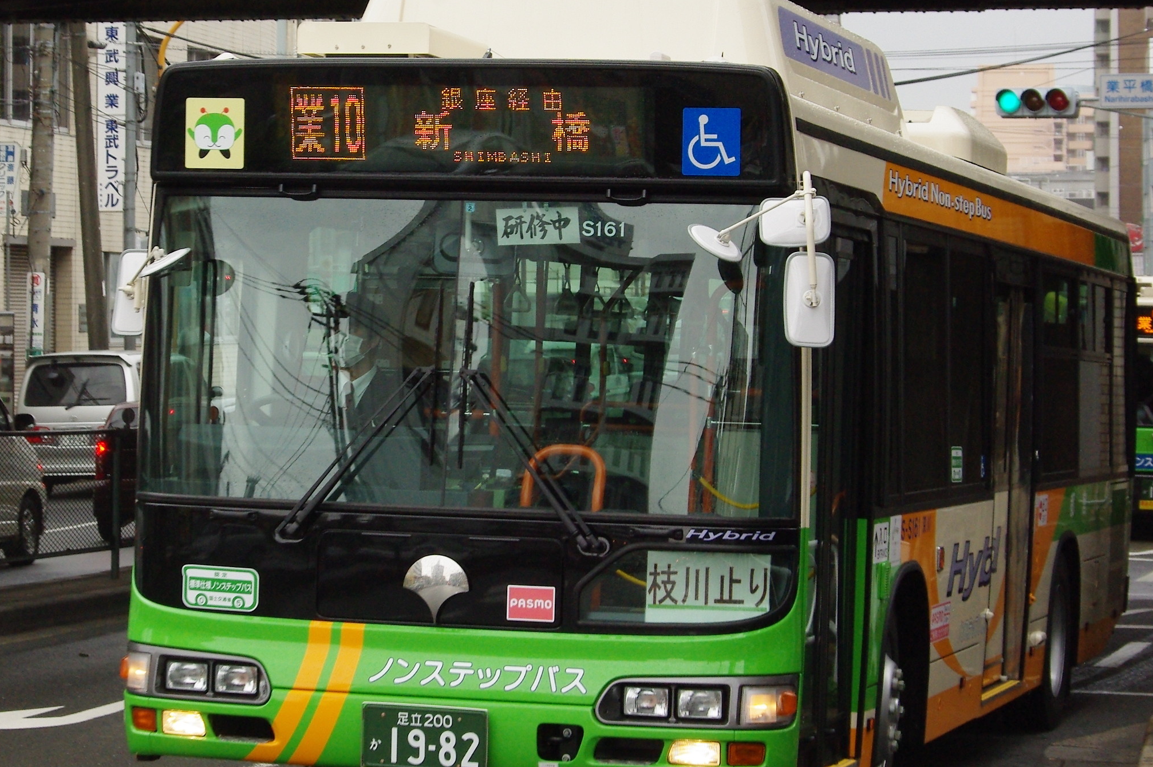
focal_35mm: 112
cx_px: 438
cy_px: 350
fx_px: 3584
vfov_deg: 12.2
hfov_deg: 18.3
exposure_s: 1/90
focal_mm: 50
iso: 800
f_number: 9.5
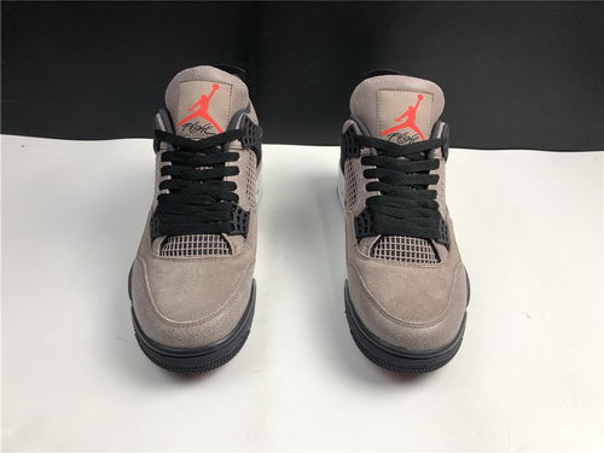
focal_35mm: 28
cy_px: 226
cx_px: 302
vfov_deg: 49.7
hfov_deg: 63.4
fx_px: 489
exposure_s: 1/50
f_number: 1.8
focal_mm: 4
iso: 20
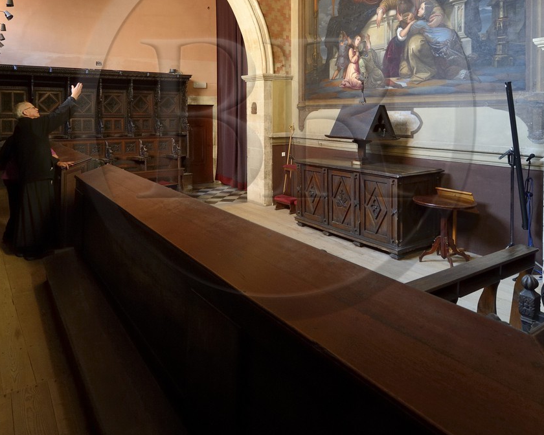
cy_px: 119
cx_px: 273
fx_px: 403
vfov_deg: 54.6
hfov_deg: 68.1
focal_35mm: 25
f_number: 7.1
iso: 1600
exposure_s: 1/20
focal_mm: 14
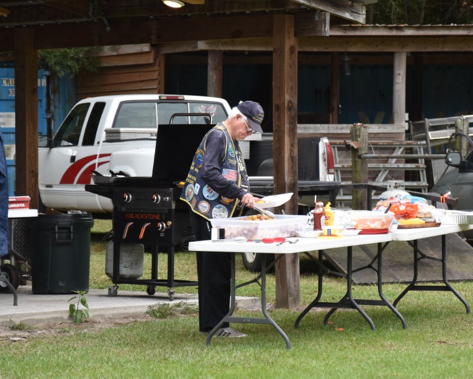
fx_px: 2851
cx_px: 249
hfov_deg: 9.5
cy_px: 185
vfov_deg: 7.6
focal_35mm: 204
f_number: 5.6
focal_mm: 105
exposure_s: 1/500
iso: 400
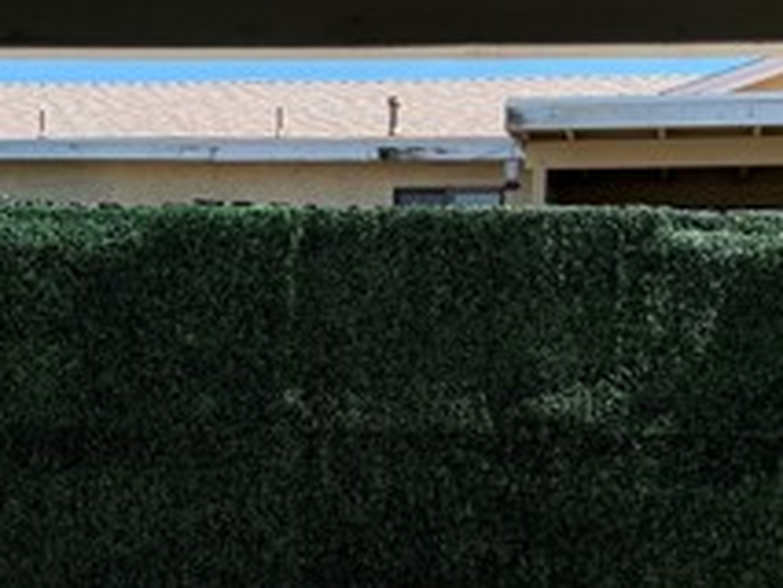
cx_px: 382
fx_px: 1765
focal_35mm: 78
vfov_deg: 18.9
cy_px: 390
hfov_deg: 25.0
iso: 50
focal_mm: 5.7
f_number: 1.5
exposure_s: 1/3356
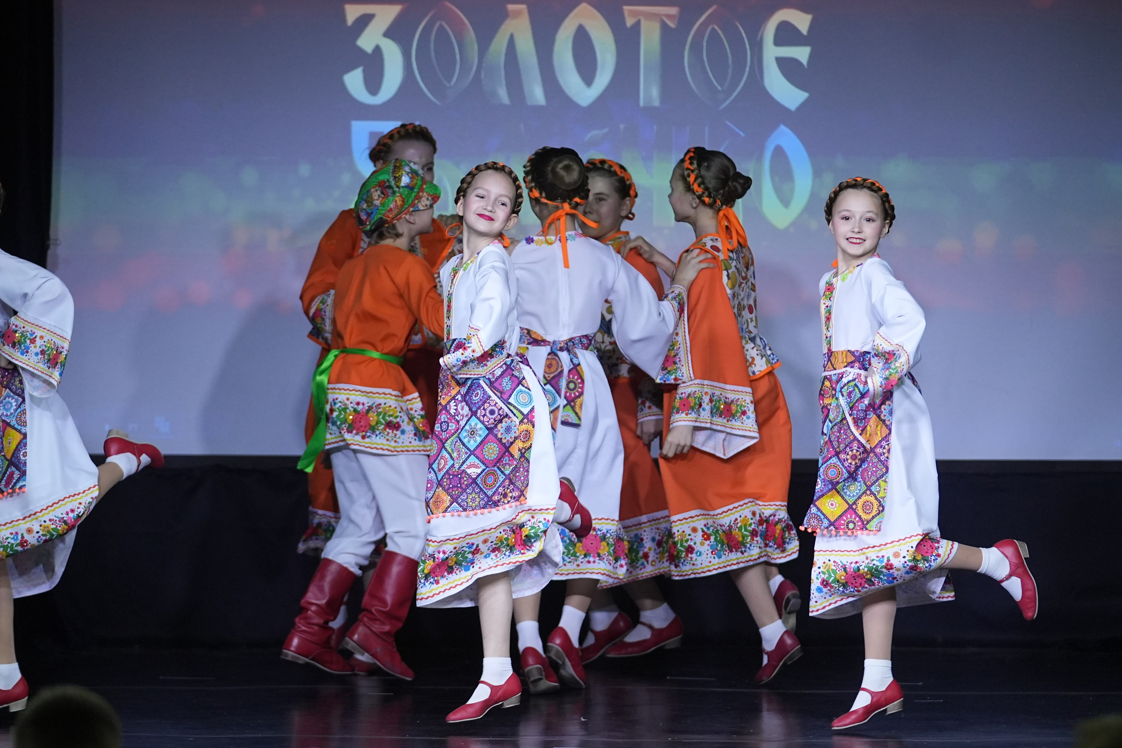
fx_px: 6857
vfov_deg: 6.2
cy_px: 374
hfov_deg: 9.4
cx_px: 561
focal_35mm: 220
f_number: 2.8
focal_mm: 147
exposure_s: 1/400
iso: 2000
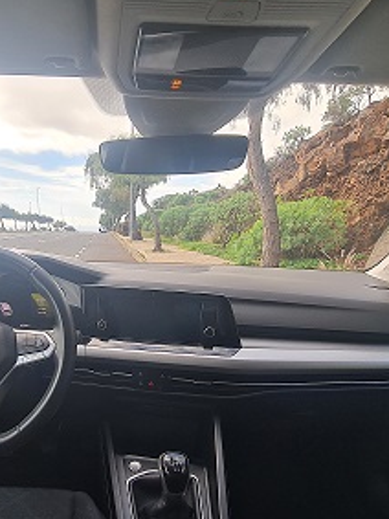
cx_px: 119
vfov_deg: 73.6
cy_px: 294
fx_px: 345
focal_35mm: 23
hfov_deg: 57.1
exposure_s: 1/381
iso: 64
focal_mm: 2.2
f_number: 2.2
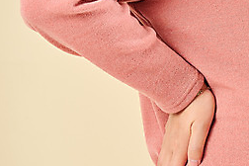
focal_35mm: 452
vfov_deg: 3.0
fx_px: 3126
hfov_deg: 4.5
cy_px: 73
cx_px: 285
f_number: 6.3
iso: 100
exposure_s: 1/125
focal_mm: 190
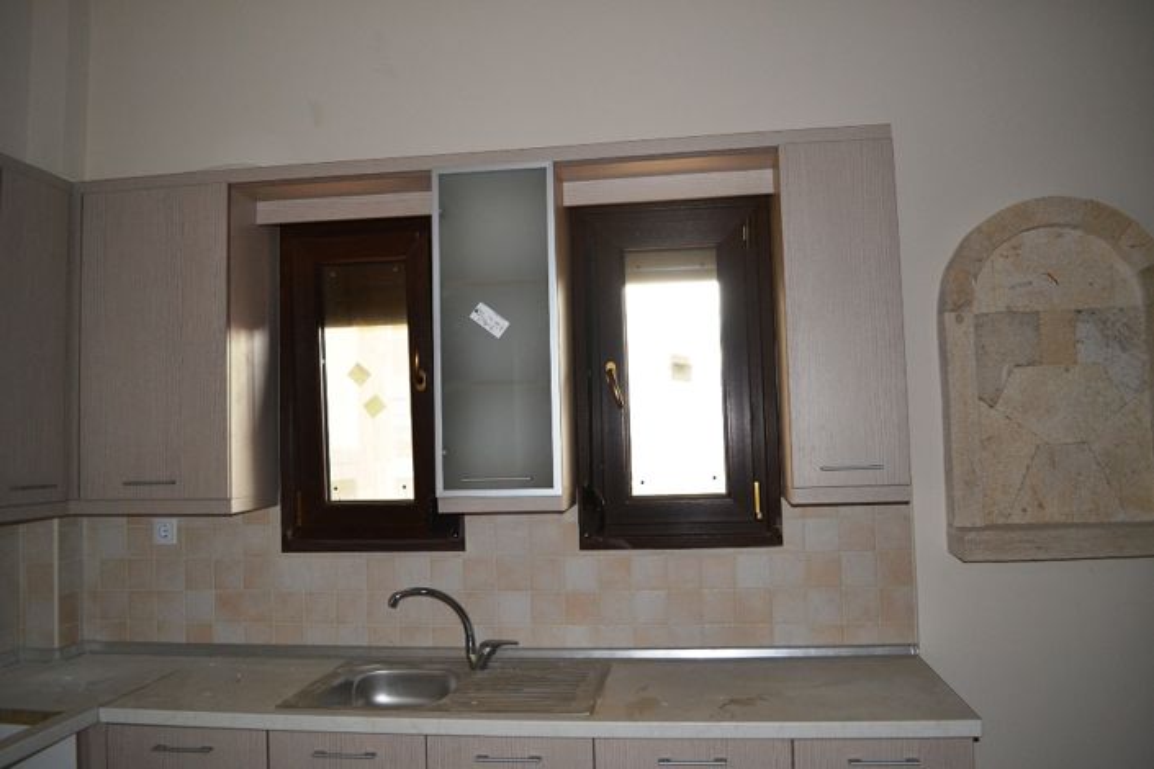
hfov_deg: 67.4
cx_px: 577
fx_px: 865
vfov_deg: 47.9
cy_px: 384
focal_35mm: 27
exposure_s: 1/60
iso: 400
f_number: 4
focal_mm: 18
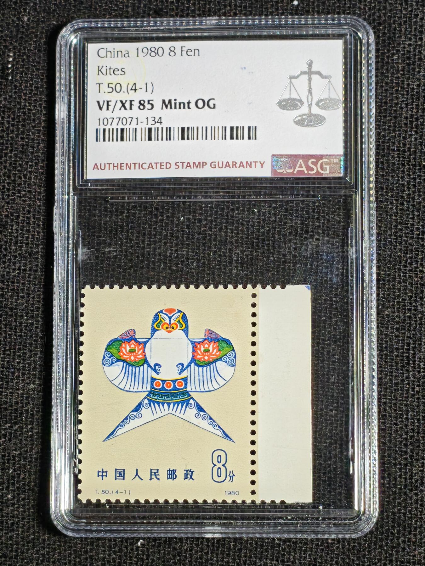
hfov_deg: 13.5
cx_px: 212
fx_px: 1801
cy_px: 283
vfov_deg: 17.9
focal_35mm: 110
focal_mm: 4.94
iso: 50
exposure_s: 1/505
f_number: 1.5
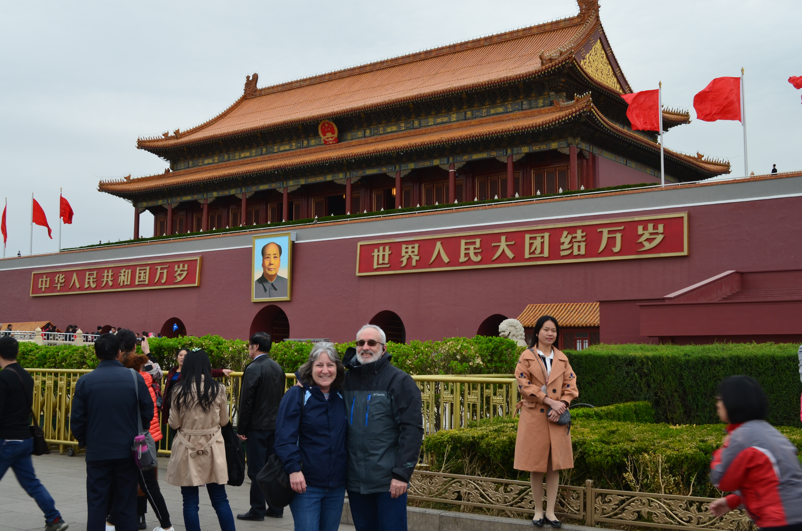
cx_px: 401
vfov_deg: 30.7
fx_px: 967
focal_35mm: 44
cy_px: 266
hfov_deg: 45.0
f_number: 10
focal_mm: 29
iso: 320
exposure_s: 1/60
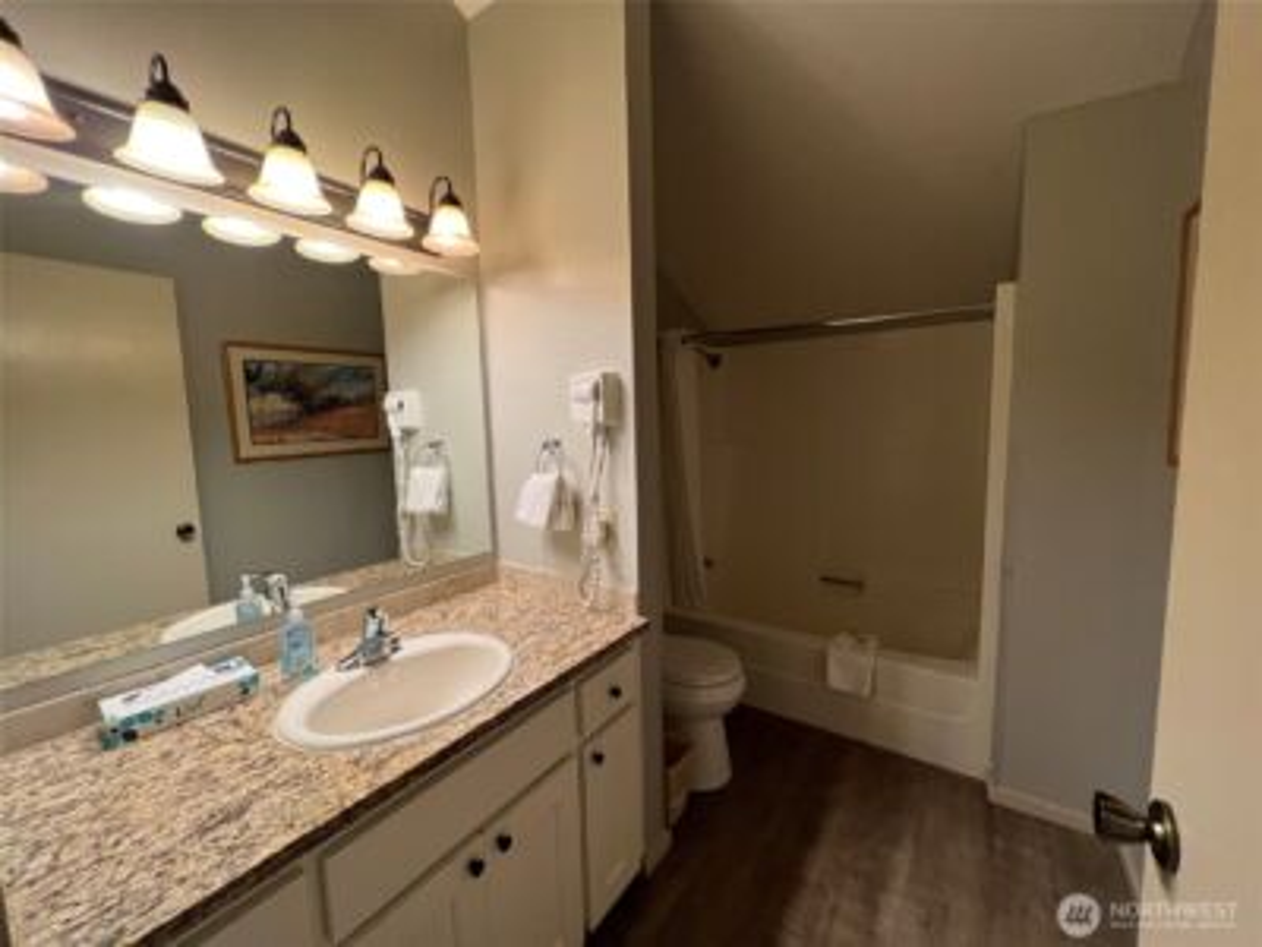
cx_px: 631
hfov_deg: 106.2
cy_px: 474
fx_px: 474
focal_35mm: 13
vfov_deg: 89.9
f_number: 1.8
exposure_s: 1/120
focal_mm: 1.57
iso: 160
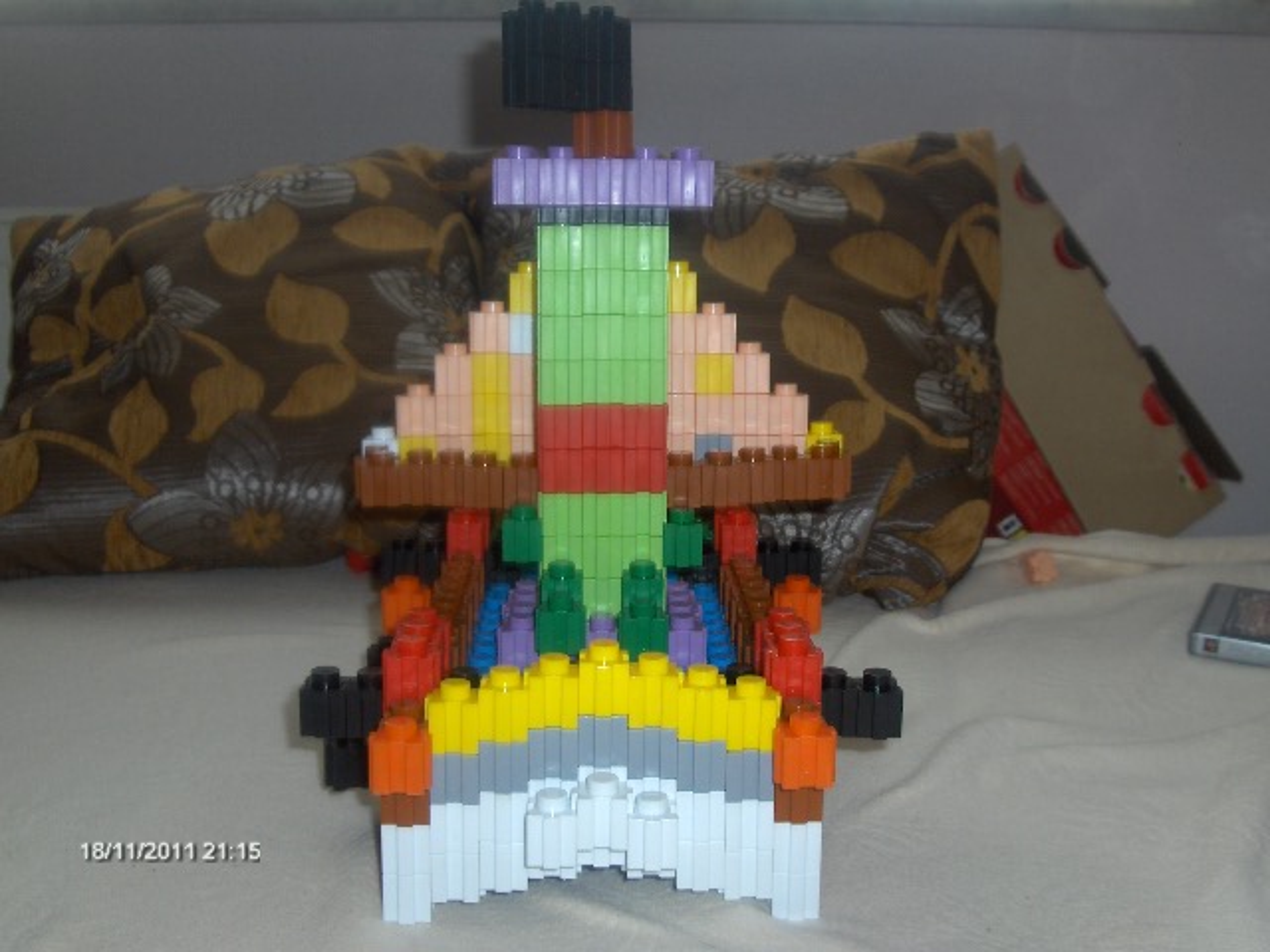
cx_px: 635
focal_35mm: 40
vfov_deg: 36.0
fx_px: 1468
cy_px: 476
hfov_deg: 46.8
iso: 100
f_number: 2.8
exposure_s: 1/60
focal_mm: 6.8
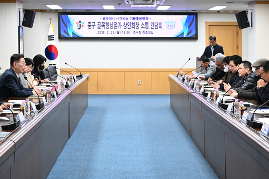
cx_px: 106
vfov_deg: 21.5
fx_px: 471
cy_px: 63
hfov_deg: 31.8
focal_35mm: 63
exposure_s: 1/125
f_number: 5.3
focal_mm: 46
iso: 2500
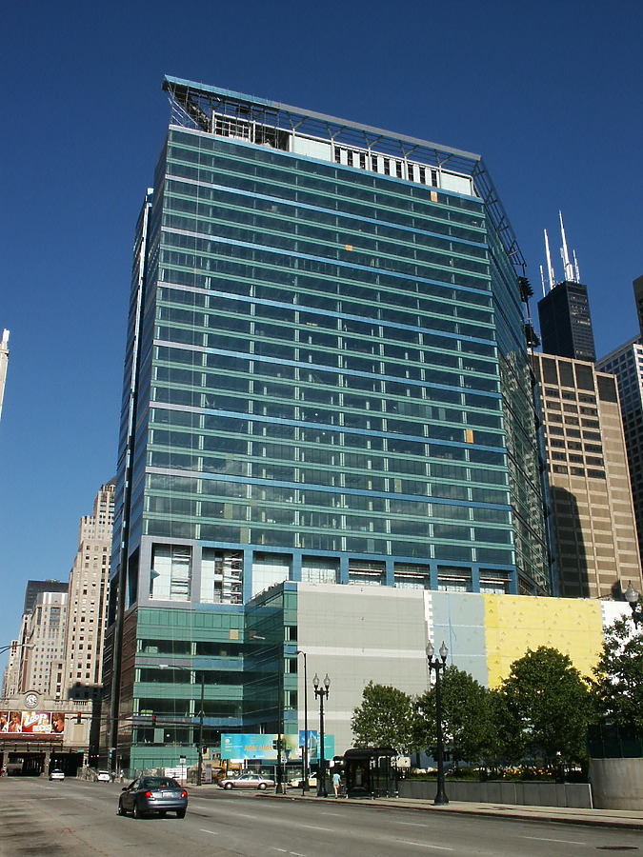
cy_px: 428
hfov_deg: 40.7
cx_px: 322
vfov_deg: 52.6
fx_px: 867
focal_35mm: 35
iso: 64
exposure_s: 1/350
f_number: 6.7
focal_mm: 7.18
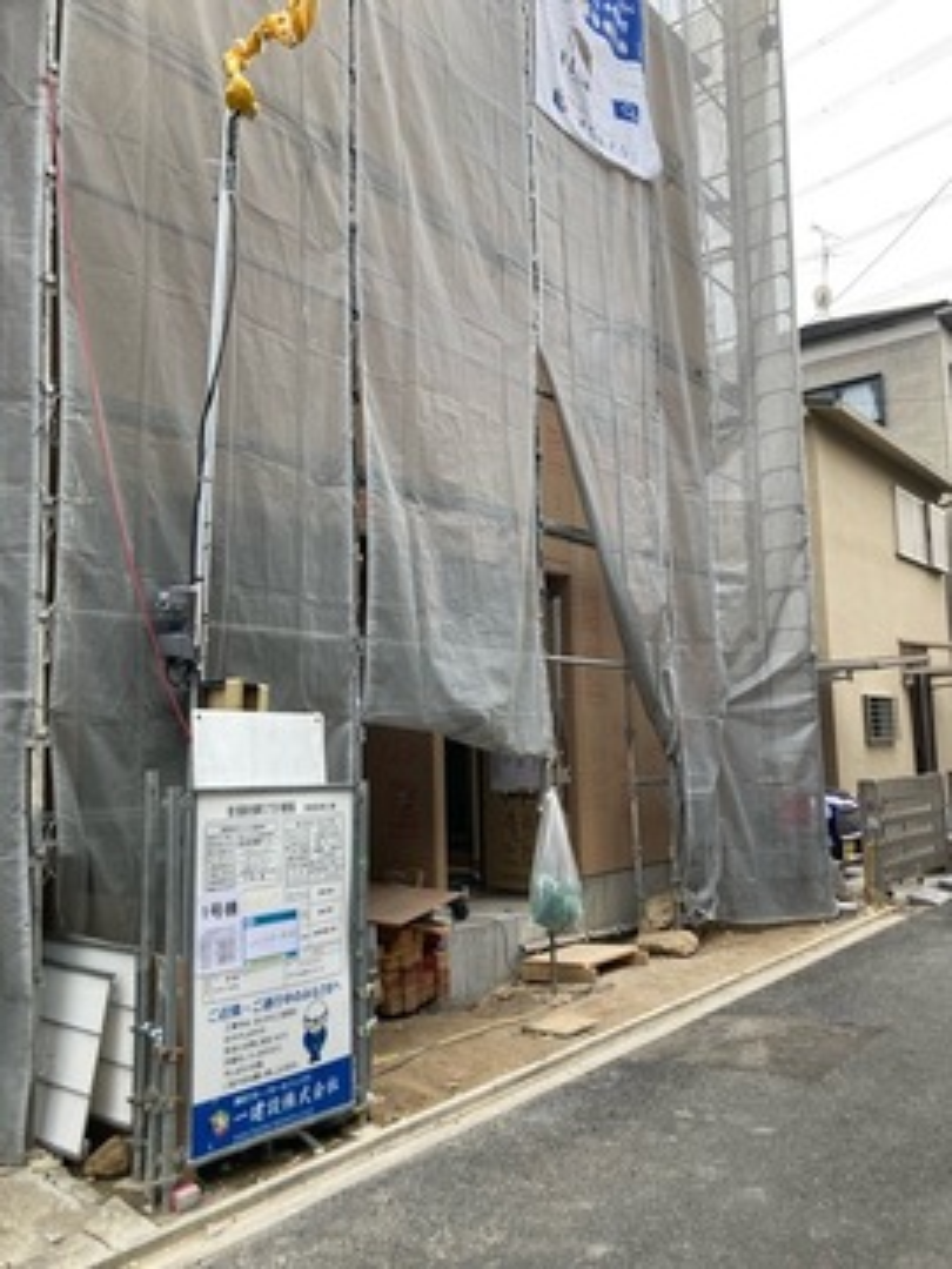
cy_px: 634
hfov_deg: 49.7
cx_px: 476
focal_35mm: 28
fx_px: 1027
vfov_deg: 63.4
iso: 32
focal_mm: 3.99
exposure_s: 1/121
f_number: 1.8
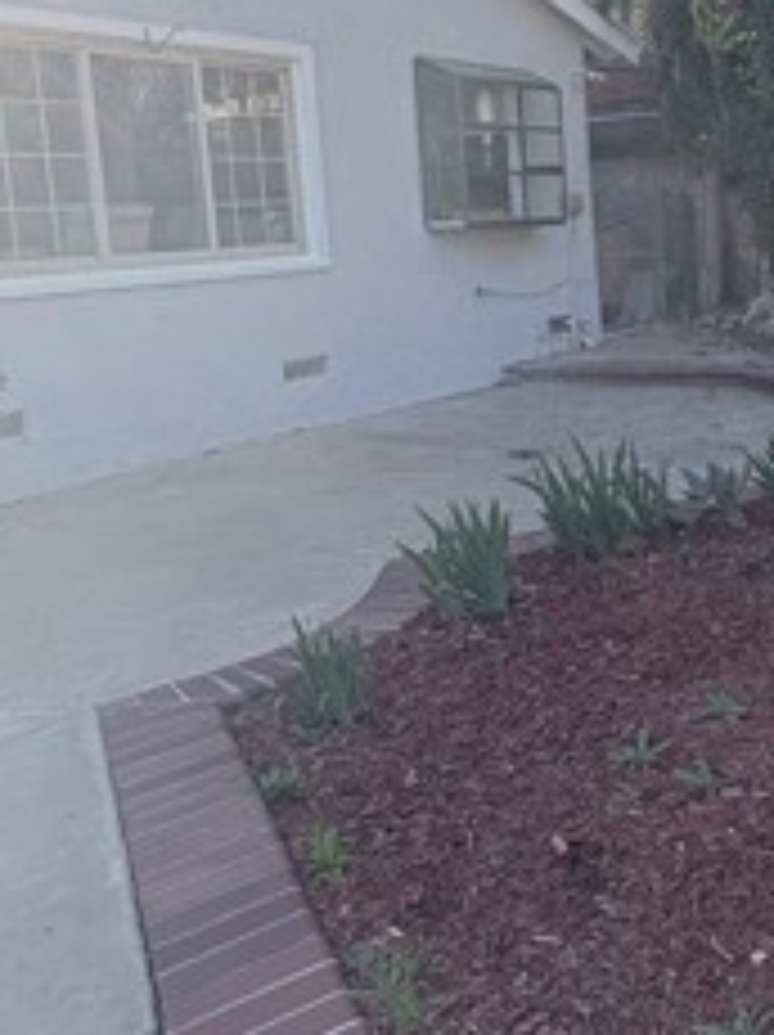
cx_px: 850
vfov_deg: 46.9
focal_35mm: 39
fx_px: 1165
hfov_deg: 32.4
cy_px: 315
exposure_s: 1/227
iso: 50
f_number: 2.2
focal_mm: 2.22
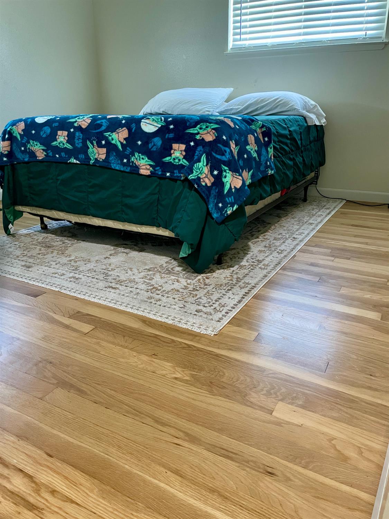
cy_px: 260
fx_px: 390
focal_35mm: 26
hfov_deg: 53.1
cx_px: 194
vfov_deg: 67.3
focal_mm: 4.2
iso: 400
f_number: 1.6
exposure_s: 1/40
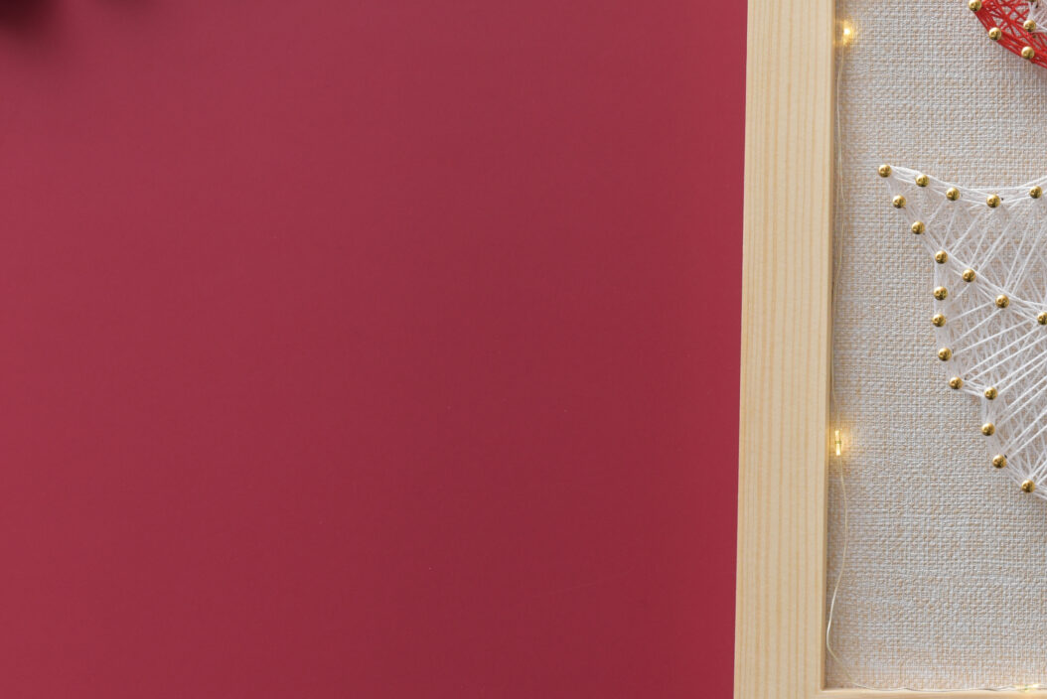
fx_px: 2968
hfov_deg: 19.1
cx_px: 1176
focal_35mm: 102
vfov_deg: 13.4
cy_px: 126
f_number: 5.6
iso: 250
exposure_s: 1/125
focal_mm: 42
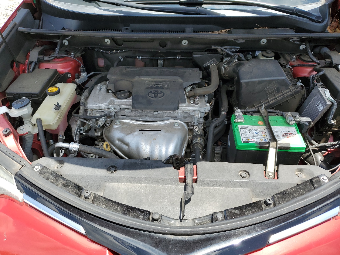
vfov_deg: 53.1
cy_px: 128
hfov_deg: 67.3
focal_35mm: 26
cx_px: 170
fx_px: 255
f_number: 1.5
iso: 50
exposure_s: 1/1000
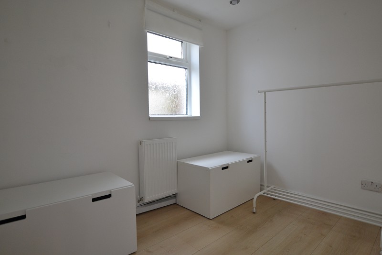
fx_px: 207
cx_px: 191
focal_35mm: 20
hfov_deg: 85.4
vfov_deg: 63.2
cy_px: 128
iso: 560
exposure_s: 1/60
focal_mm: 13
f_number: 3.5
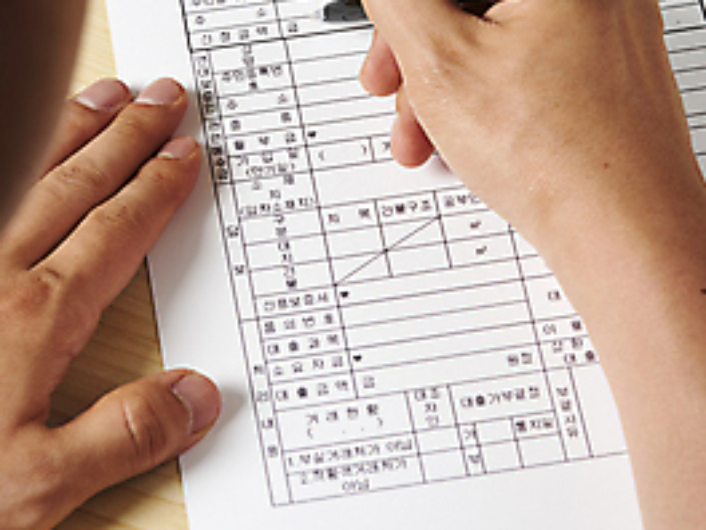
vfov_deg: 9.7
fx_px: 3120
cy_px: 139
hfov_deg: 12.9
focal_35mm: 153
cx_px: 352
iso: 100
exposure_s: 1/125
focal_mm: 105
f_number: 16
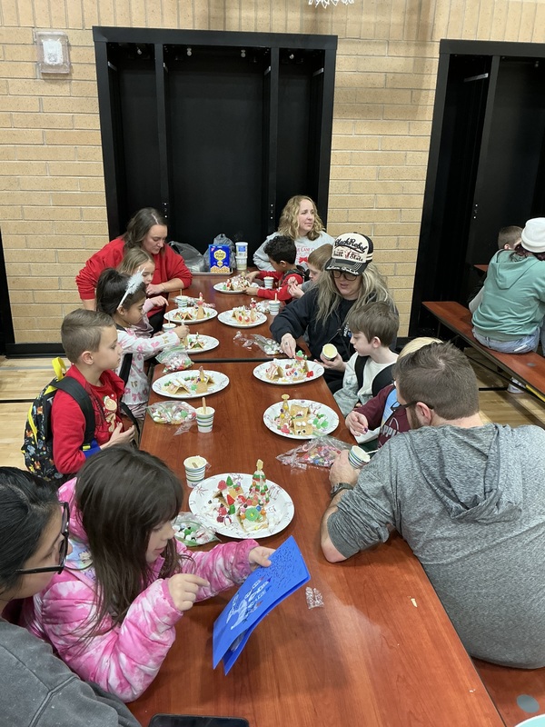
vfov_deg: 63.4
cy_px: 364
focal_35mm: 28
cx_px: 272
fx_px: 588
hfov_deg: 49.7
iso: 100
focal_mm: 3
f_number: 1.8
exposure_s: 1/60
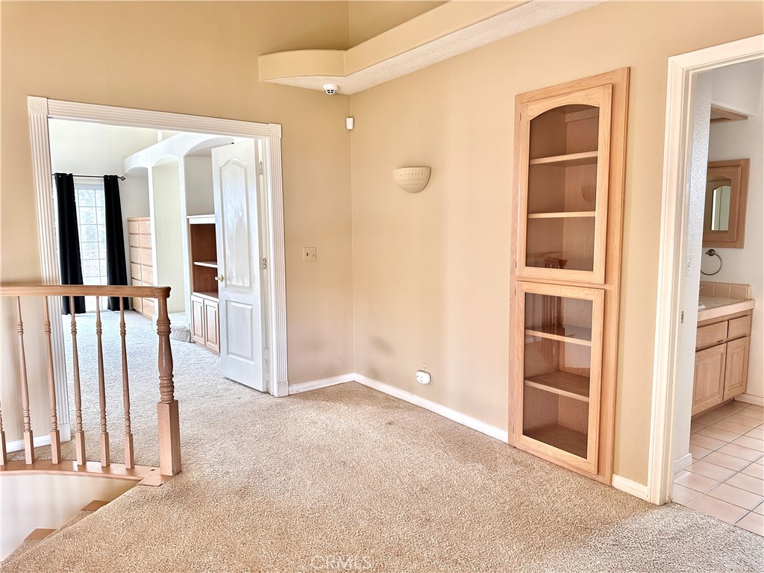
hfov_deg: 71.6
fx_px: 530
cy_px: 286
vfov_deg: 56.8
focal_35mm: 24
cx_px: 382
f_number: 1.78
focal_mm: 6.86
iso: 125
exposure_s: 1/60
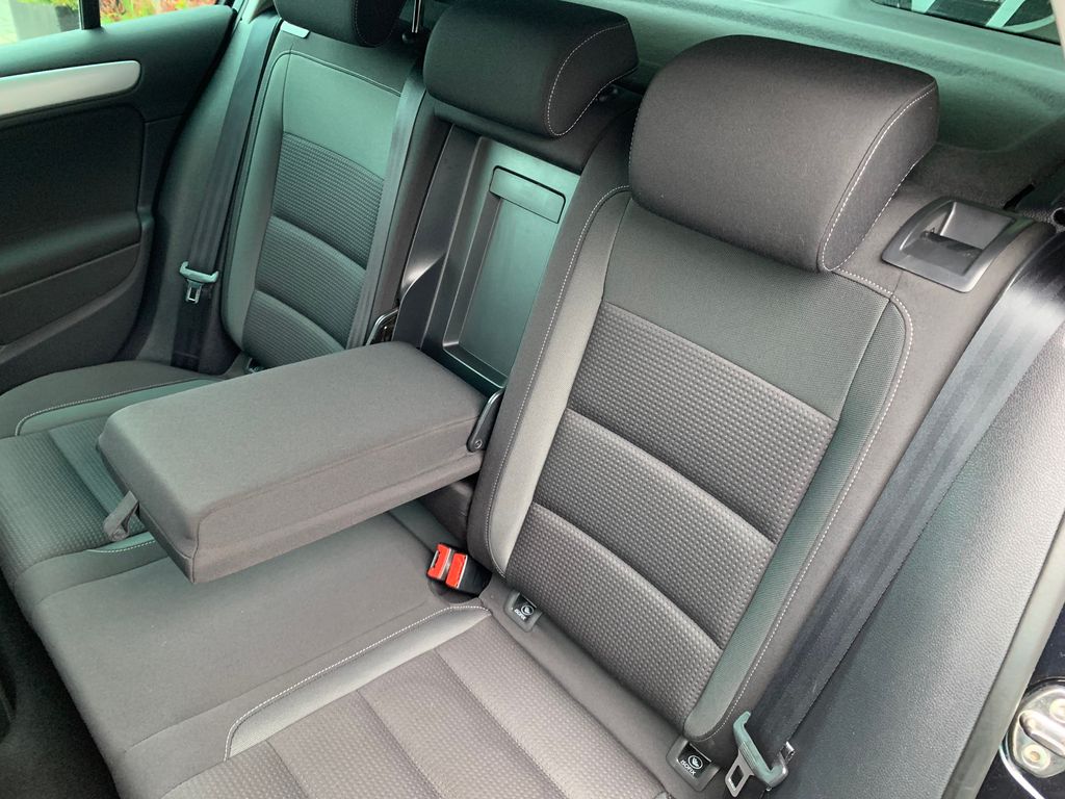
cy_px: 400
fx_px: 800
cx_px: 532
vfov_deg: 53.1
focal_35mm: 26
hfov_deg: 67.3
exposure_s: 1/40
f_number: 1.8
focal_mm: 4.25
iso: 400
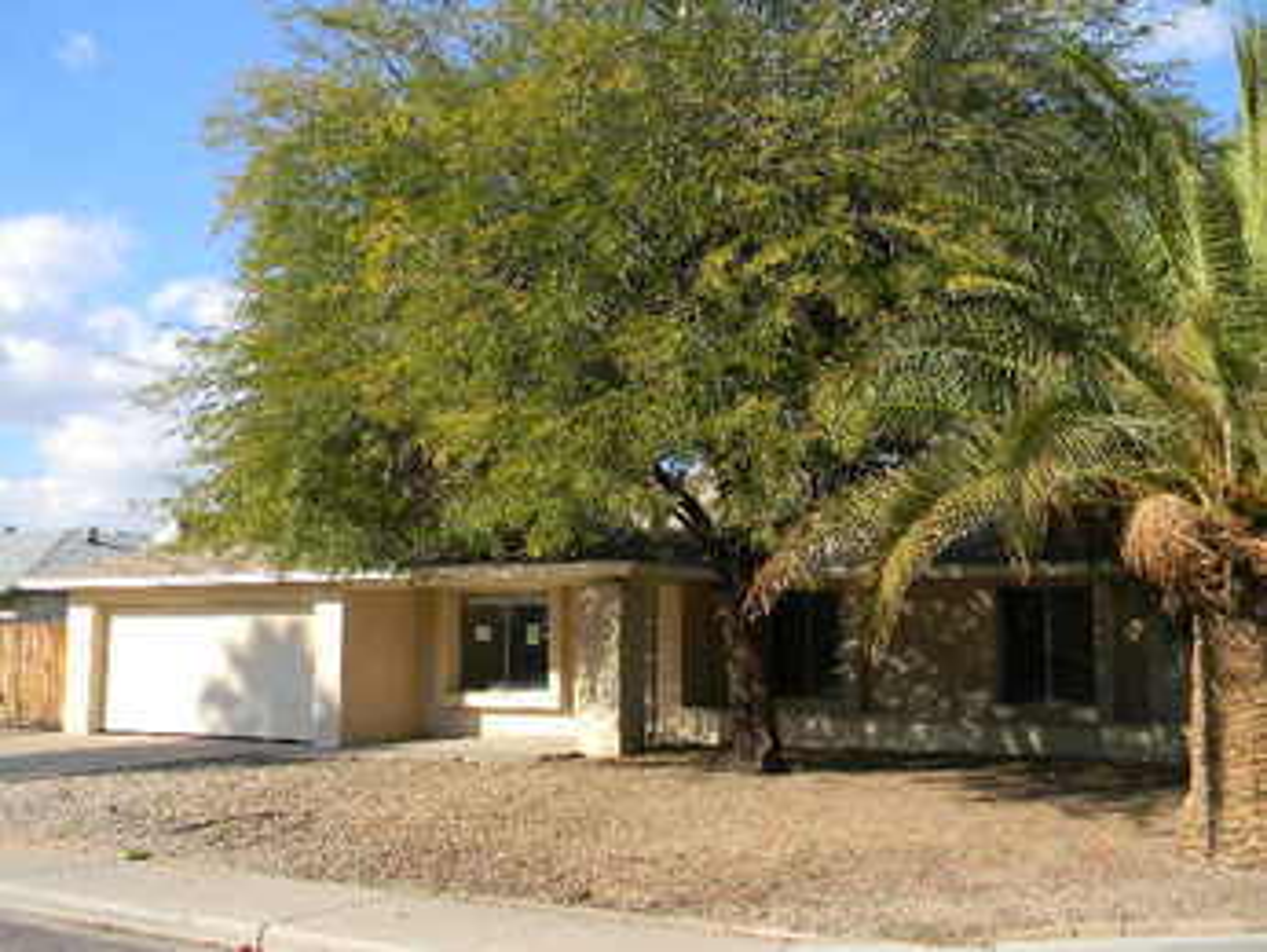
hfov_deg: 51.3
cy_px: 476
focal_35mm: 36
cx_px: 634
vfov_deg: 39.7
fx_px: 1319
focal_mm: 6.4
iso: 80
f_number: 3.7
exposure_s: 1/500
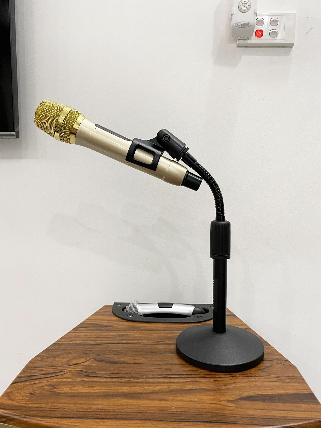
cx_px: 160
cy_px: 214
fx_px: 321
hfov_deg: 53.1
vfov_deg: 67.3
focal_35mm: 26
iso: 80
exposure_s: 1/50
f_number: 1.8
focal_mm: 4.25
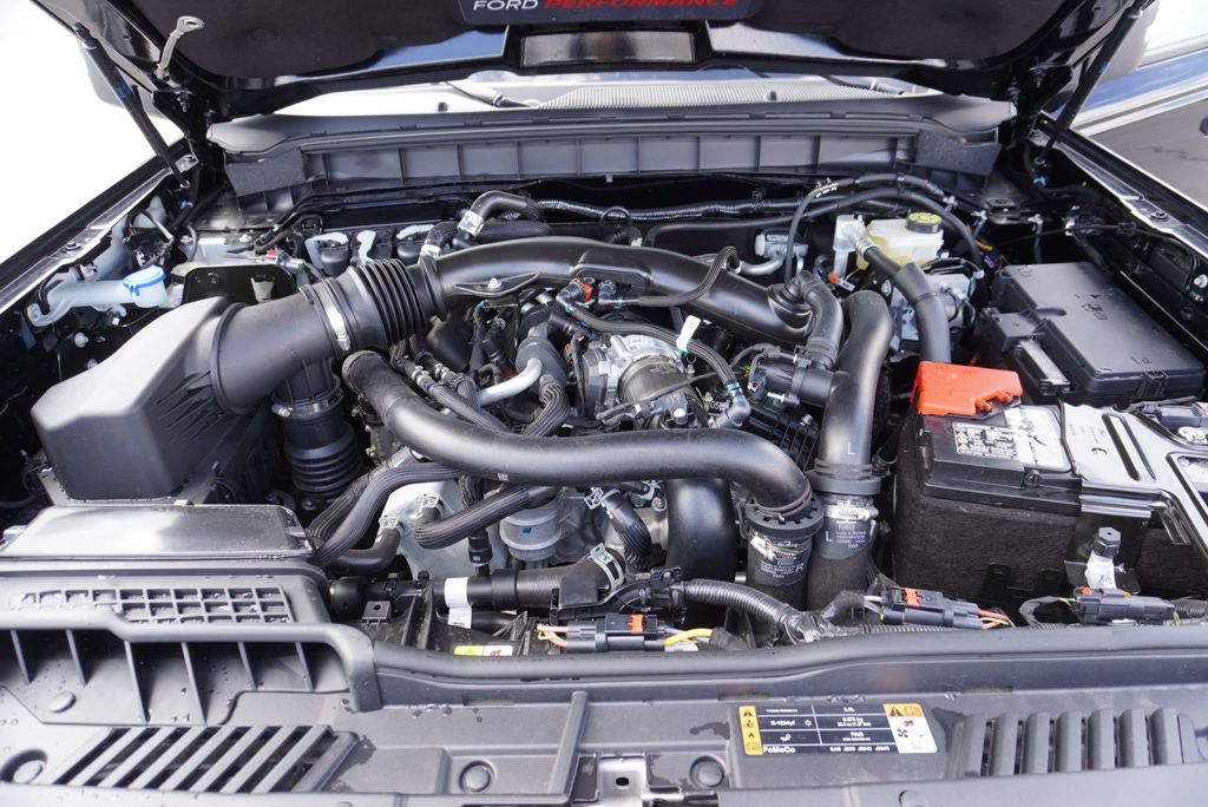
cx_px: 604
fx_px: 806
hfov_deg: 73.7
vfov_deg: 53.2
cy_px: 404
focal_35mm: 24
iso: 100
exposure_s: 1/60
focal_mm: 16
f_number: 4
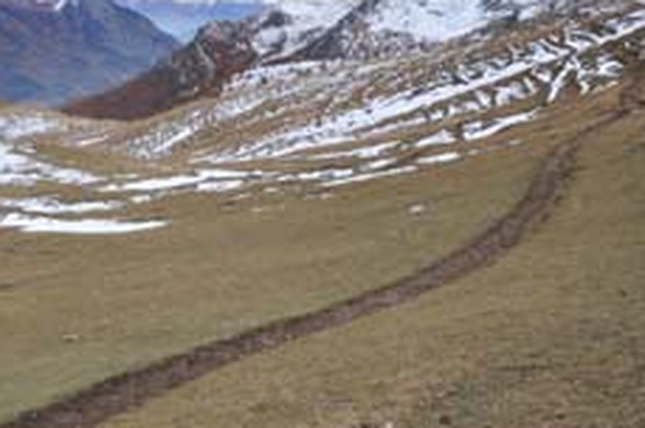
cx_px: 104
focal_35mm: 42
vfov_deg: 31.8
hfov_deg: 43.6
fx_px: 751
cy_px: 214
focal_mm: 16
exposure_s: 1/160
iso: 640
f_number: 18
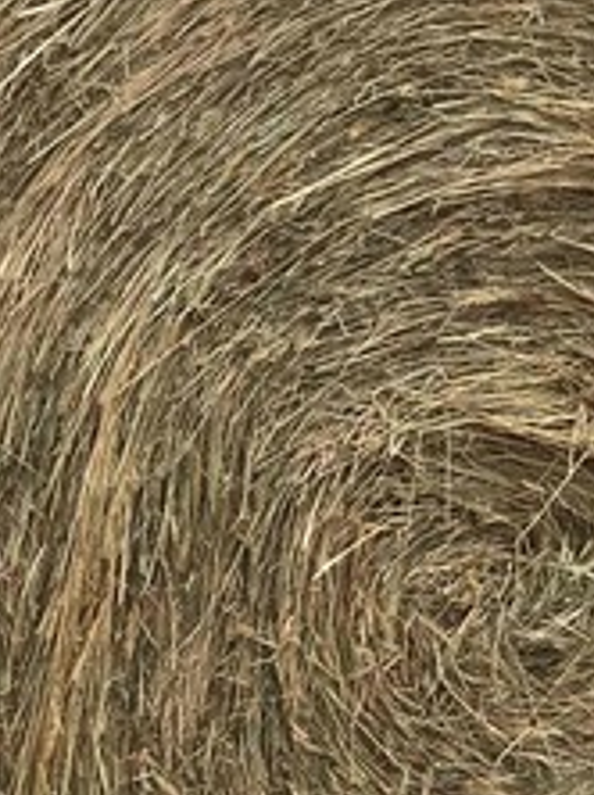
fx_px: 2545
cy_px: 723
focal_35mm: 111
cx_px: 229
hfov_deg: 13.3
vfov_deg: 17.5
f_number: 1.8
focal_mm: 3.99
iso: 20
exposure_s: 1/1429
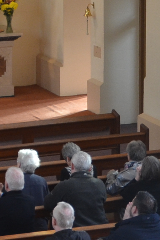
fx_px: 1581
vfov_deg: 8.6
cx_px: -82
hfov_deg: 5.7
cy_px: 0
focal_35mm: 237
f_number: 4.5
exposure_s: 1/60
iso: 720
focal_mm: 40
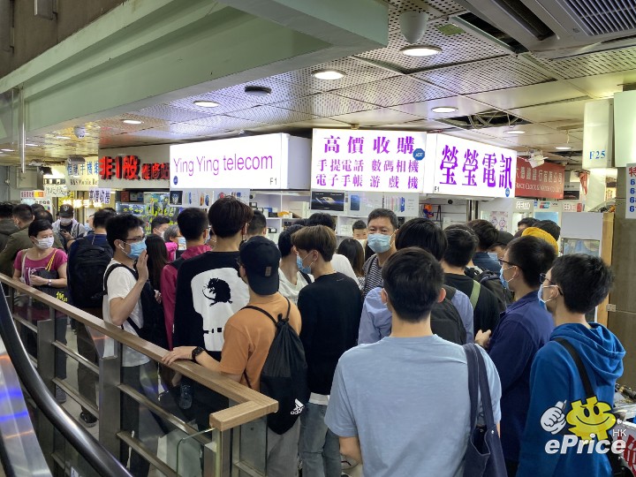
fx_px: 478
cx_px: 318
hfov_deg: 67.3
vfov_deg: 53.1
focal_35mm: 26
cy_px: 238
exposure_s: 1/100
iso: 80
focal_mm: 4.25
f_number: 1.8
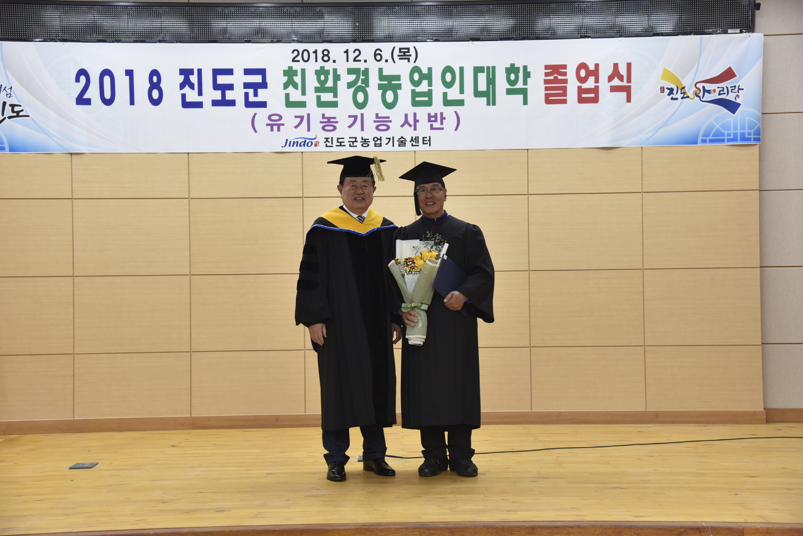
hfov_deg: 41.1
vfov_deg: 28.1
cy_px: 268
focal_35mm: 48
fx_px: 1071
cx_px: 402
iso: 640
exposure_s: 1/125
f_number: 4.5
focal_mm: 48
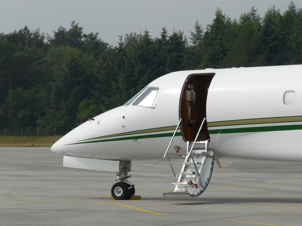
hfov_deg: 10.0
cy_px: 113
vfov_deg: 7.5
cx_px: 151
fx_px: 1727
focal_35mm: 198
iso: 100
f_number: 6.3
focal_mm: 32.5
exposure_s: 1/500
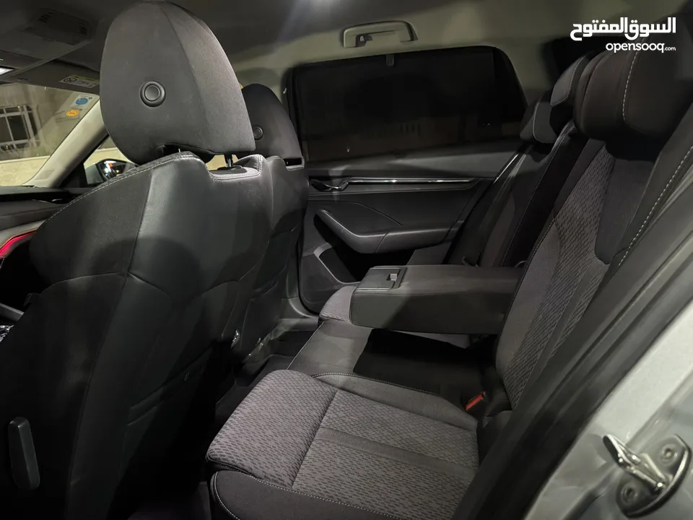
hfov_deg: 71.6
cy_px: 260
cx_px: 346
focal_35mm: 24
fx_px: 480
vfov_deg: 56.8
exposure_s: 1/25
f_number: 1.78
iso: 1250
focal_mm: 6.76
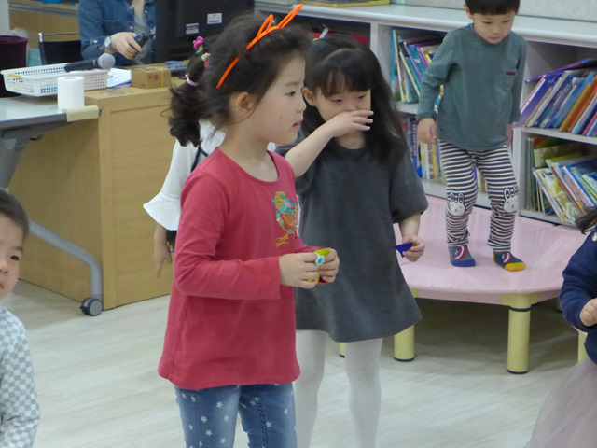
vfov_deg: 16.4
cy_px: 224
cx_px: 298
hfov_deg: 21.8
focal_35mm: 90
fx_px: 1552
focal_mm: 17.7
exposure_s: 1/500
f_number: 2.3
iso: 1600
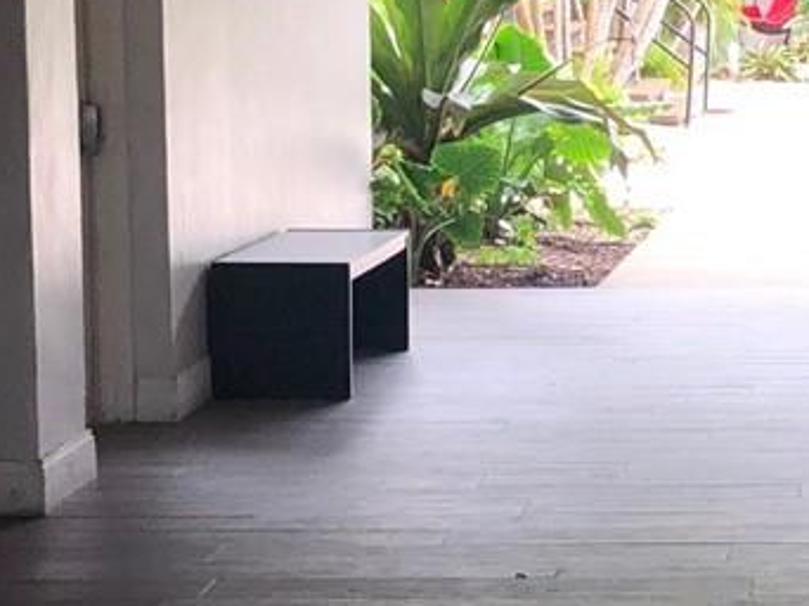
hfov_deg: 14.7
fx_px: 3059
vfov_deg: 11.3
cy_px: 289
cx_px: 859
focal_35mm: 131
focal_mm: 3.99
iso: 25
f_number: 1.8
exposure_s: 1/120
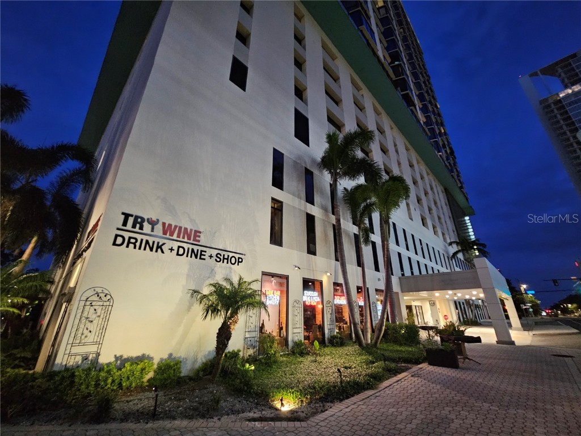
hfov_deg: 106.2
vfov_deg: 89.9
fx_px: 218
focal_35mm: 13
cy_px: 218
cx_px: 290
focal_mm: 2.2
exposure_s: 1/24
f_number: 2.2
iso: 800
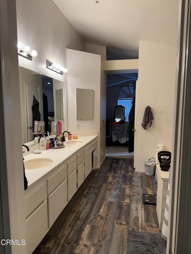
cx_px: 96
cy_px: 127
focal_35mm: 24
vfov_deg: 71.6
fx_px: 177
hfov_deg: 56.8
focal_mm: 6.76
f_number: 1.78
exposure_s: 1/120
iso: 160
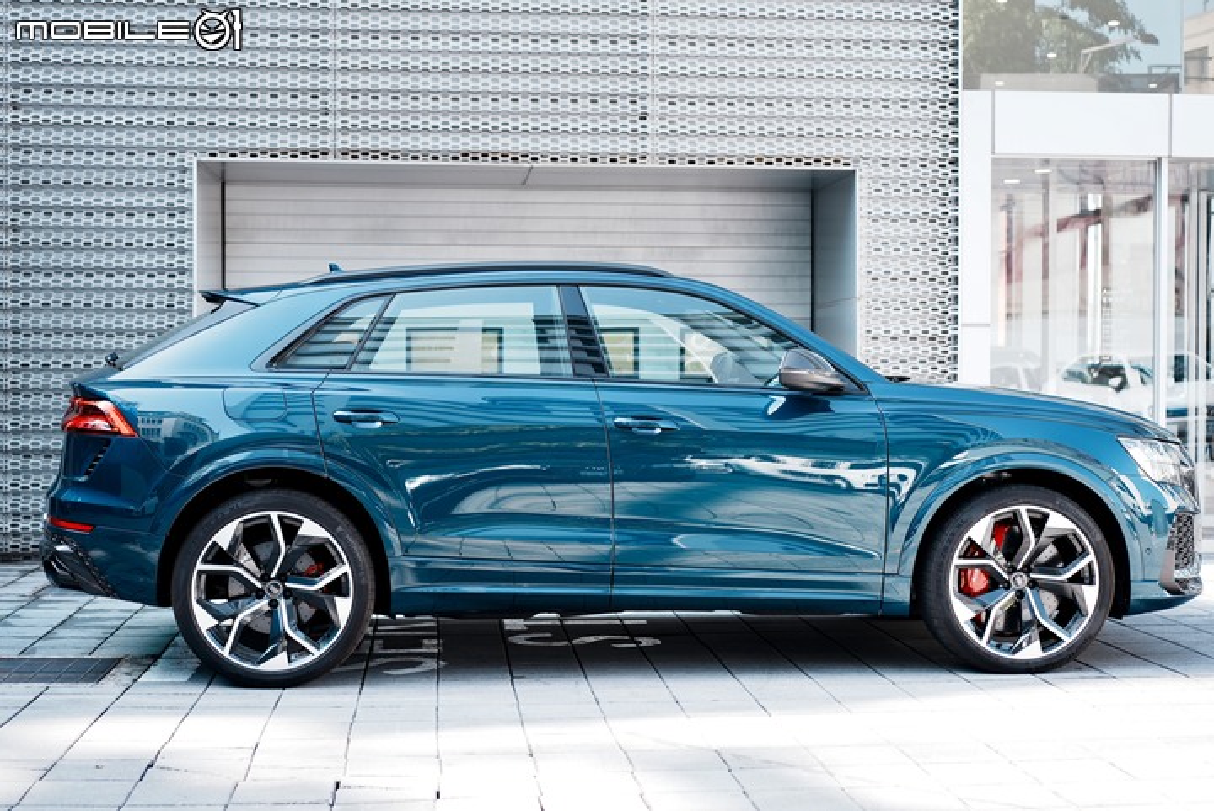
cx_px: 607
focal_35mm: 55
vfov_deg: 24.7
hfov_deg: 36.2
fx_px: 1856
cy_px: 406
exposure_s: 1/160
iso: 80
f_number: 2.8
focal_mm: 55
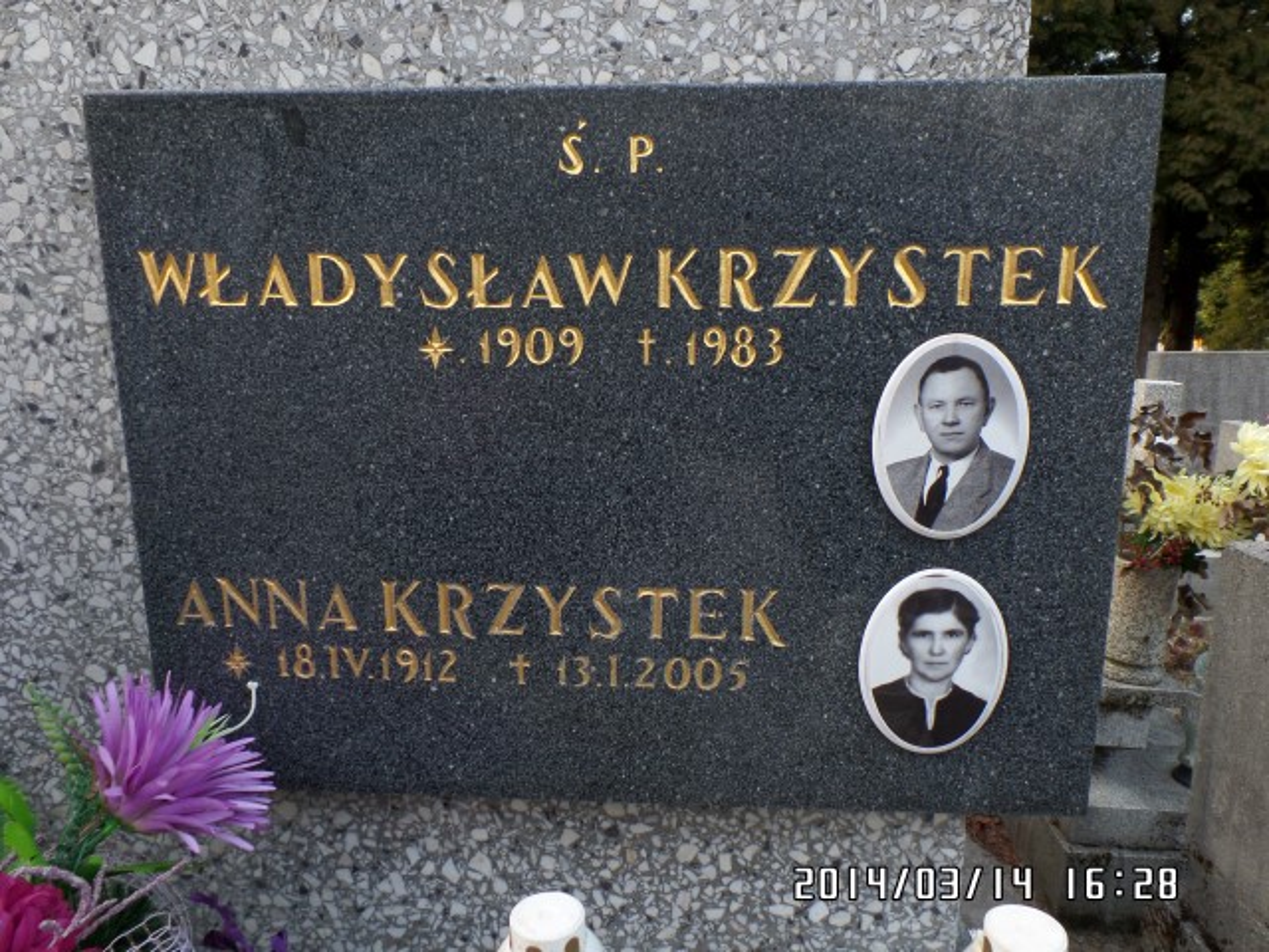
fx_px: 843
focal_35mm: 23
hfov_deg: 73.9
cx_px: 634
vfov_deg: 58.9
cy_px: 476
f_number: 3.5
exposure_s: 1/60
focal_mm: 4.1
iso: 100
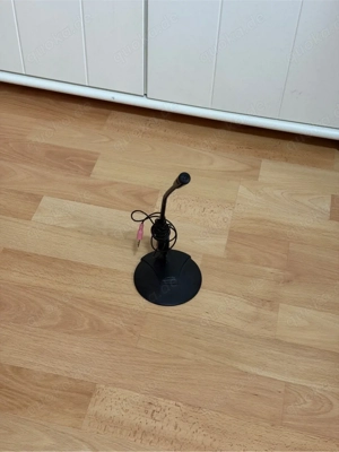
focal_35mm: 48
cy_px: 226
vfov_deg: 39.7
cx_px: 170
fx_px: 627
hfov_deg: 30.3
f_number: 1.78
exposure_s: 1/40
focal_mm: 6.76
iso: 400
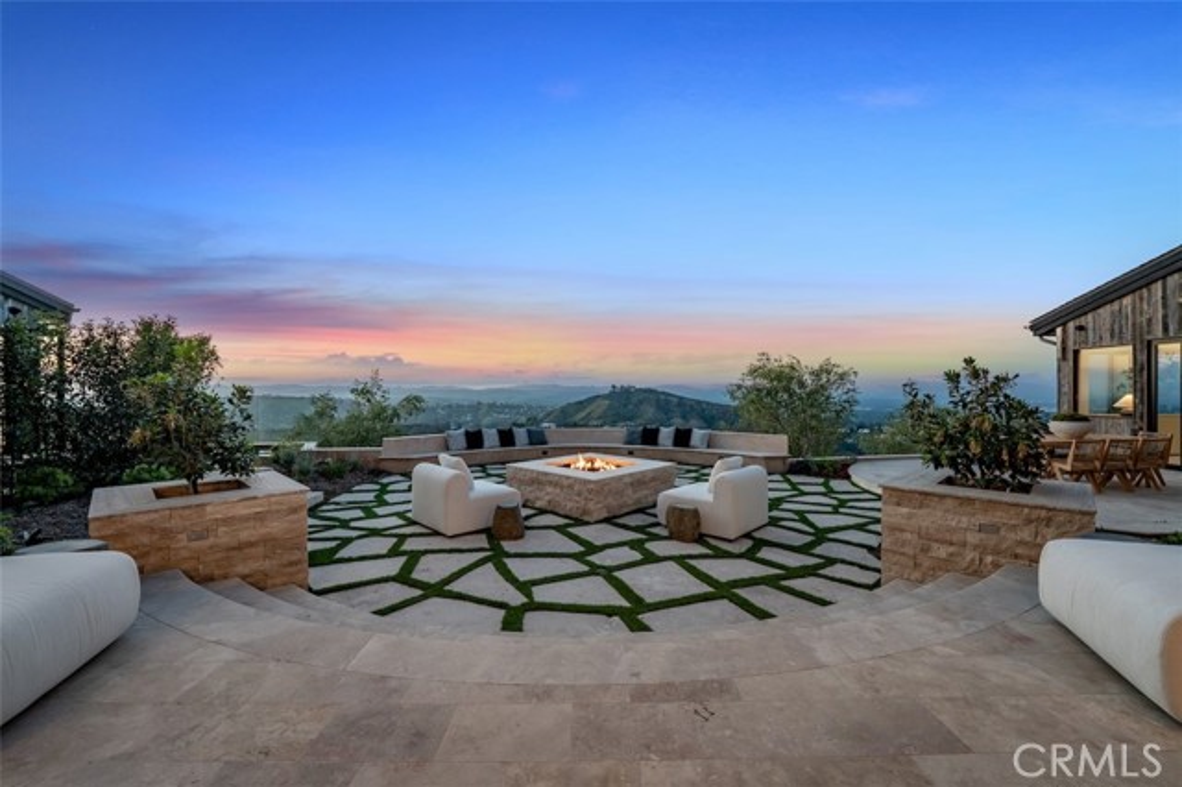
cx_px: 591
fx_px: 459
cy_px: 394
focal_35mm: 14
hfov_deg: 104.3
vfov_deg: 81.1
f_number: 9
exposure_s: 1/10
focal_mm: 14
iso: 640
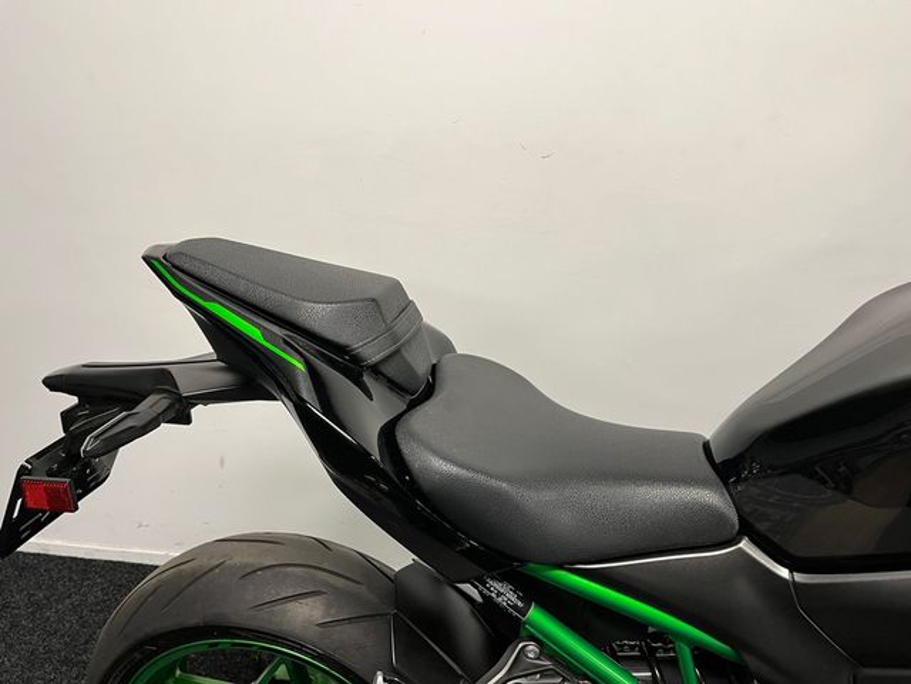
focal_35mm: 26
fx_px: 684
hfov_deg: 67.3
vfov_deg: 53.1
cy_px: 342
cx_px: 456
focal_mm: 5.1
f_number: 1.6
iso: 64
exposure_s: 1/50
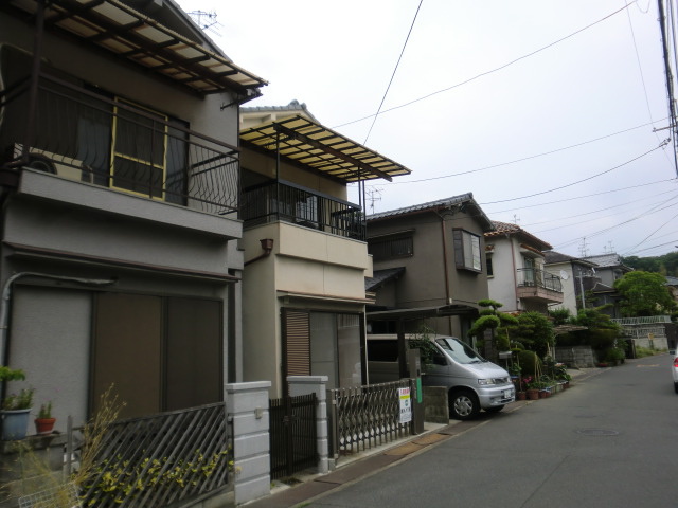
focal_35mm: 26
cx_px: 339
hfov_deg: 67.3
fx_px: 509
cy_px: 254
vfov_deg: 53.1
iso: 64
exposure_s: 1/800
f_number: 2.6
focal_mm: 4.65
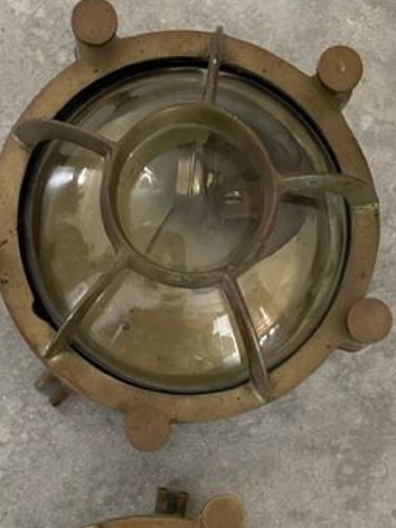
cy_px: 475
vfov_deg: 36.5
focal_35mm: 49
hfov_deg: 29.6
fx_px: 747
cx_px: 158
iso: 640
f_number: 1.6
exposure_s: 1/31
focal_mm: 4.2
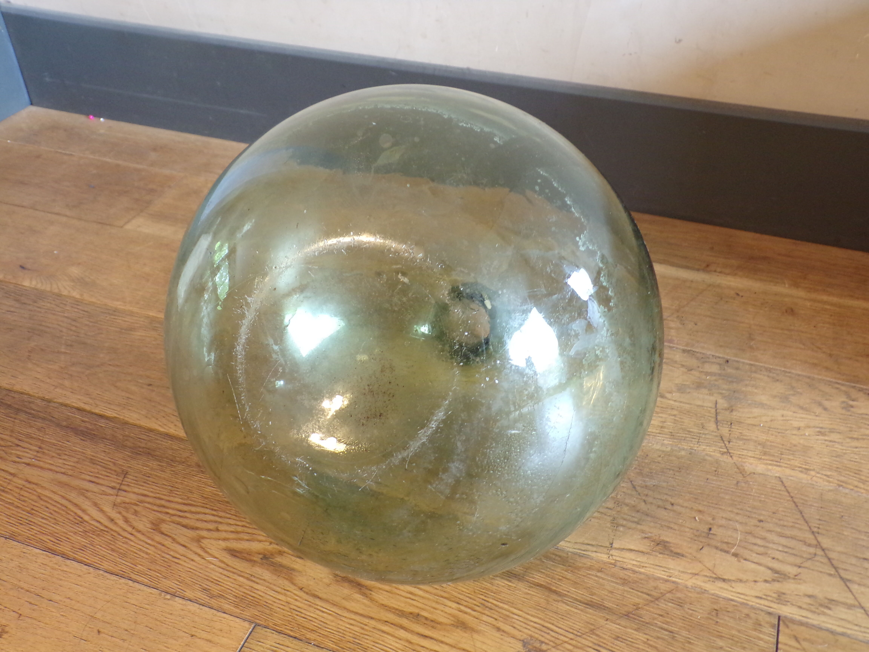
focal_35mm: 32
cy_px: 326
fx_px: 803
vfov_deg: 44.2
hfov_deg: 56.8
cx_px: 434
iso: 244
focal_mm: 5.8
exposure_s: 1/17
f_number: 3.2
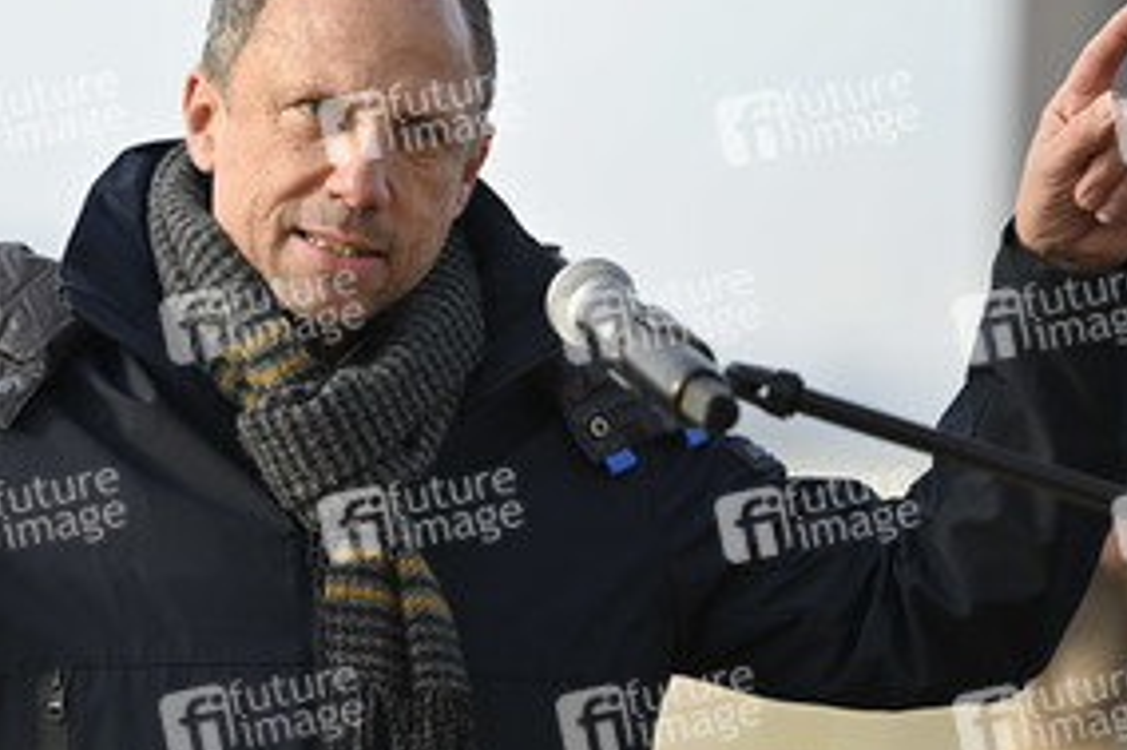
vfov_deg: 5.4
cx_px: 315
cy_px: 417
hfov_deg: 8.1
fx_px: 7947
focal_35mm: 254
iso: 80
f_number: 2.8
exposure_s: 1/500
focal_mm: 160
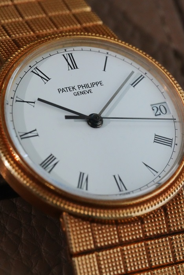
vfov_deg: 19.4
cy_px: 138
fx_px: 804
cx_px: 92
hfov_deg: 13.1
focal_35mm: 105
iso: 10000
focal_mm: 105
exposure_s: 1/250
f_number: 11
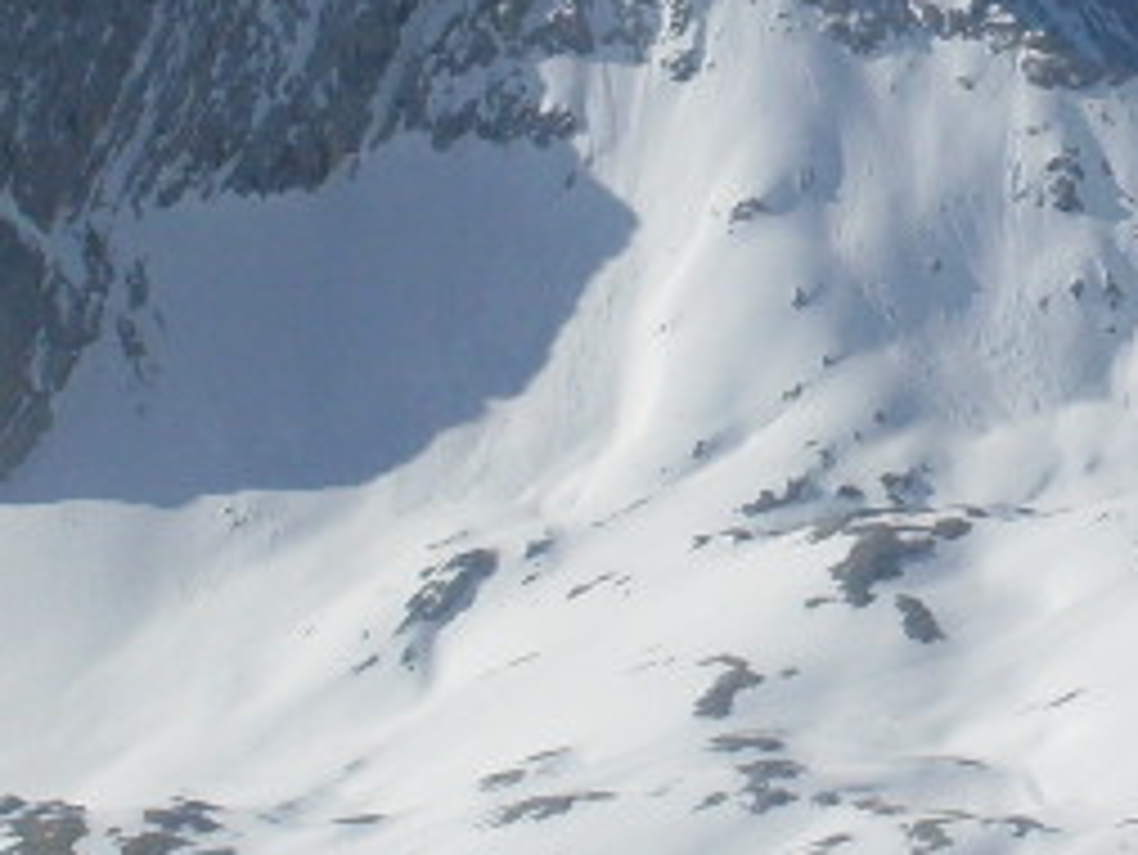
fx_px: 5065
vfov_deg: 9.6
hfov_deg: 12.6
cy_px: -40
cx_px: 1223
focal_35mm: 154
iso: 80
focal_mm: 6.3
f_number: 8.4
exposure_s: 1/500
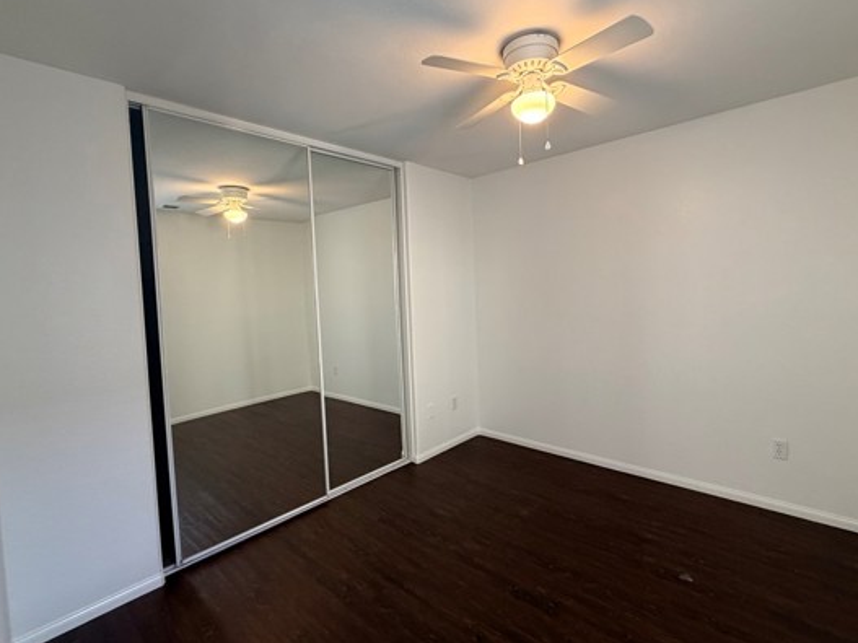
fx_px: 421
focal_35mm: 17
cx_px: 443
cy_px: 308
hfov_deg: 91.0
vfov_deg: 74.7
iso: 250
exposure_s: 1/60
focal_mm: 2.22
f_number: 2.2
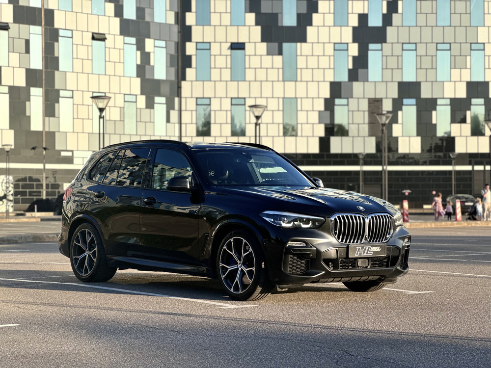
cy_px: 184
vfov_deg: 19.1
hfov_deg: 25.3
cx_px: 246
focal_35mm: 77
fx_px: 1092
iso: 25
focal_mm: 9
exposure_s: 1/661
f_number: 2.8
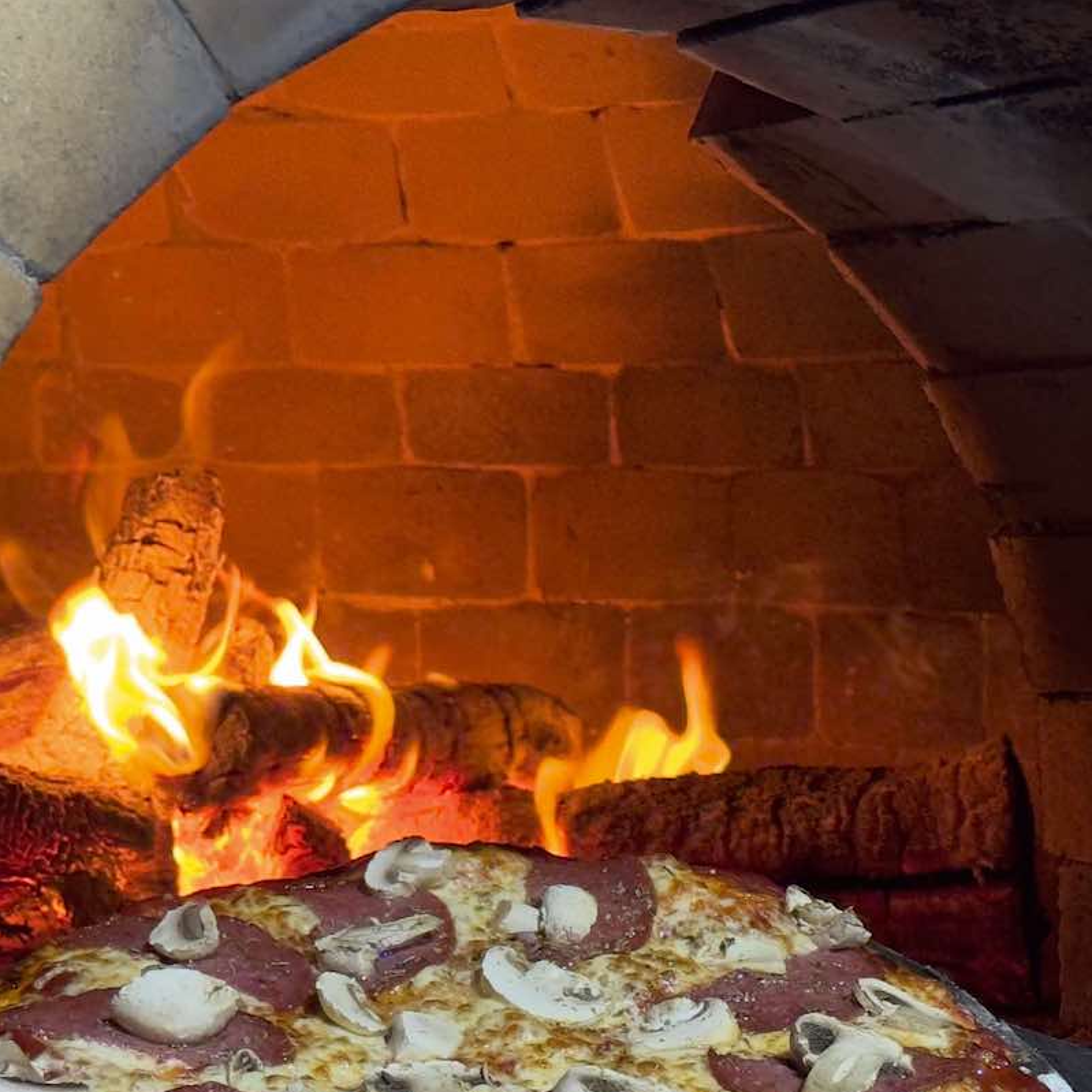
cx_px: 764
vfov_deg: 16.2
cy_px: 856
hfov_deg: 16.2
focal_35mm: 107
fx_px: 3819
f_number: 1.78
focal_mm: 6.76
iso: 250
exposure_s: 1/33
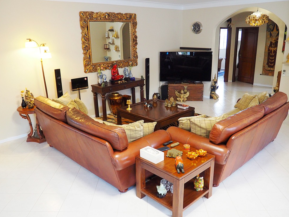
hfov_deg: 61.7
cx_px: 146
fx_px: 242
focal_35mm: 29
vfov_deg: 48.2
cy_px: 112
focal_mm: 14
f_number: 3.5
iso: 1600
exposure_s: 1/50
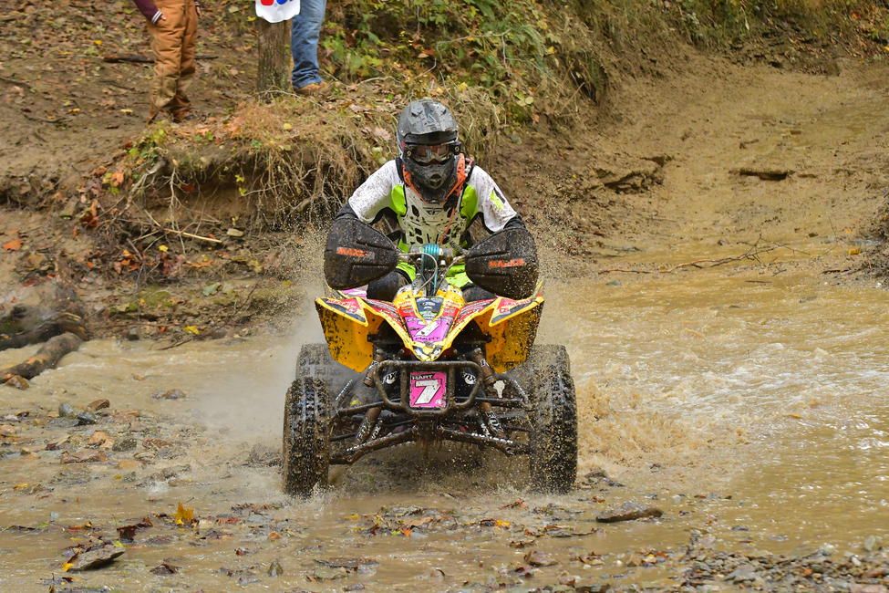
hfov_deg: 13.0
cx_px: 444
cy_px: 296
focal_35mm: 158
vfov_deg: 8.7
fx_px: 3889
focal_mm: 105
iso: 1600
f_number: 4.5
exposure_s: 1/1000
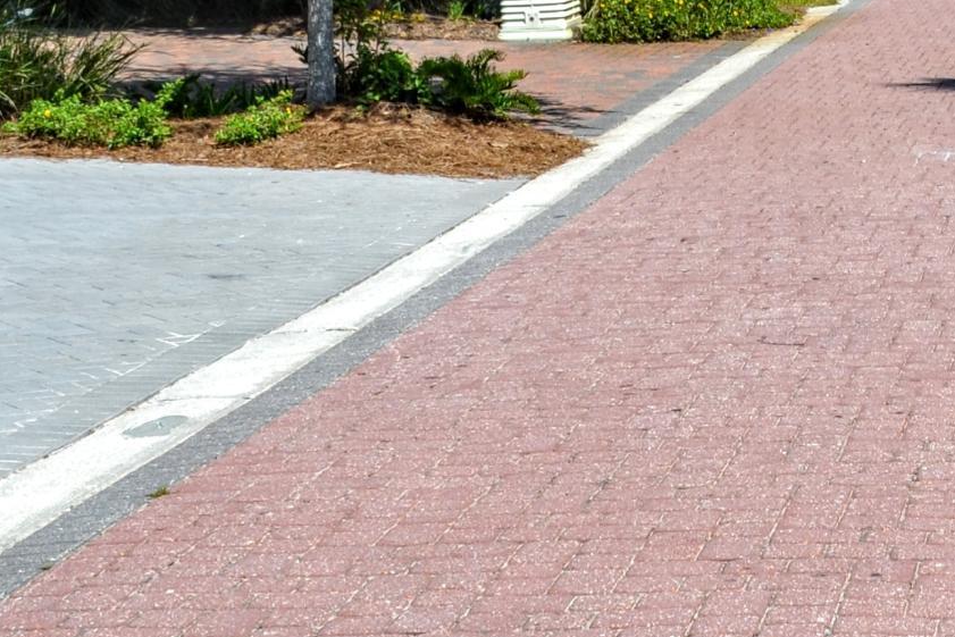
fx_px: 2839
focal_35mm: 107
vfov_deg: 12.5
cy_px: -118
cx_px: 1157
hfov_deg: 18.1
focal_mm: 20
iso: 100
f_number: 8
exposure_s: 1/250
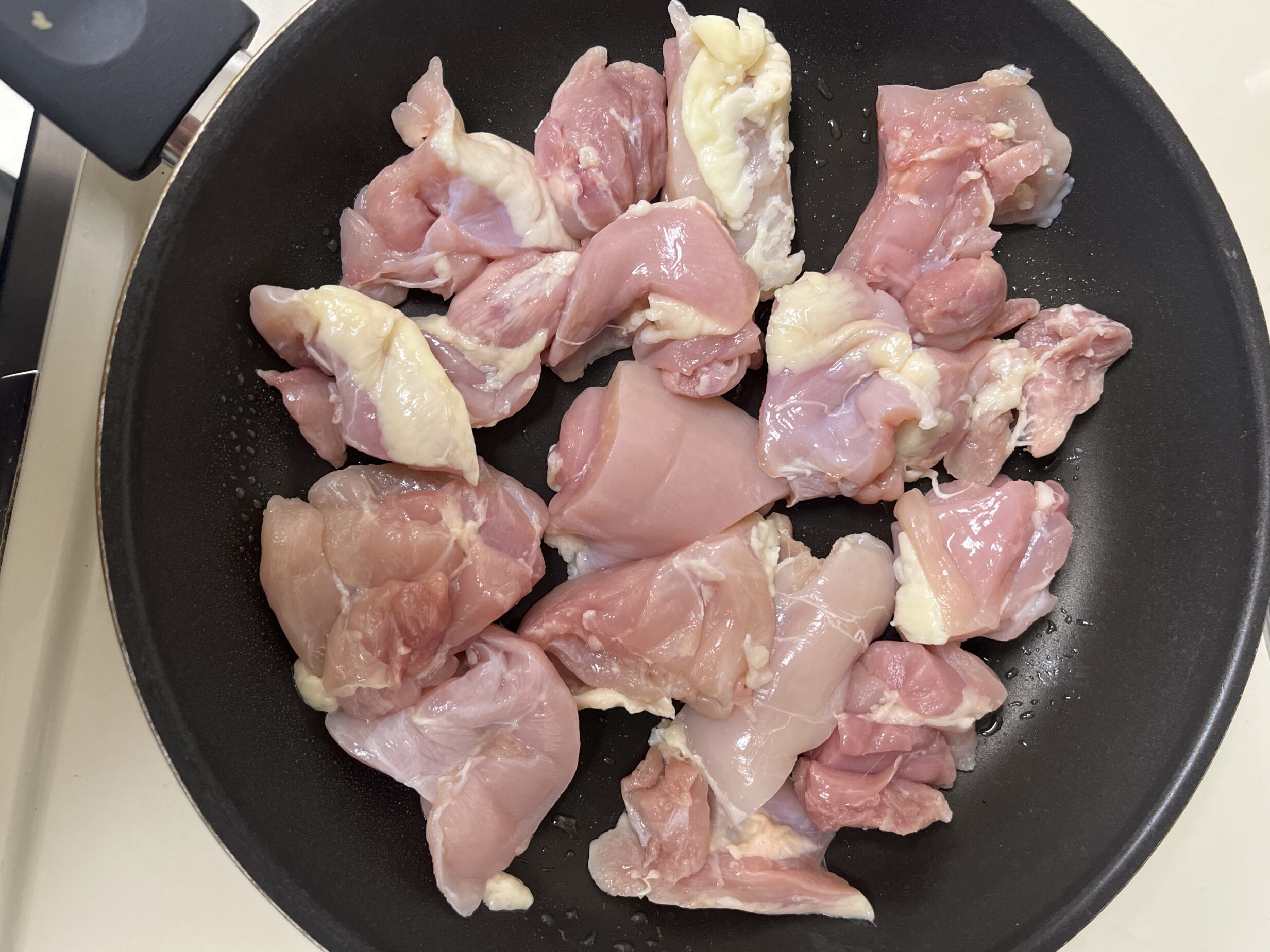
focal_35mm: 27
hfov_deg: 65.3
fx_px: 991
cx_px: 651
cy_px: 462
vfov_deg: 51.4
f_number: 1.6
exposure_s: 1/60
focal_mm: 5.1
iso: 160
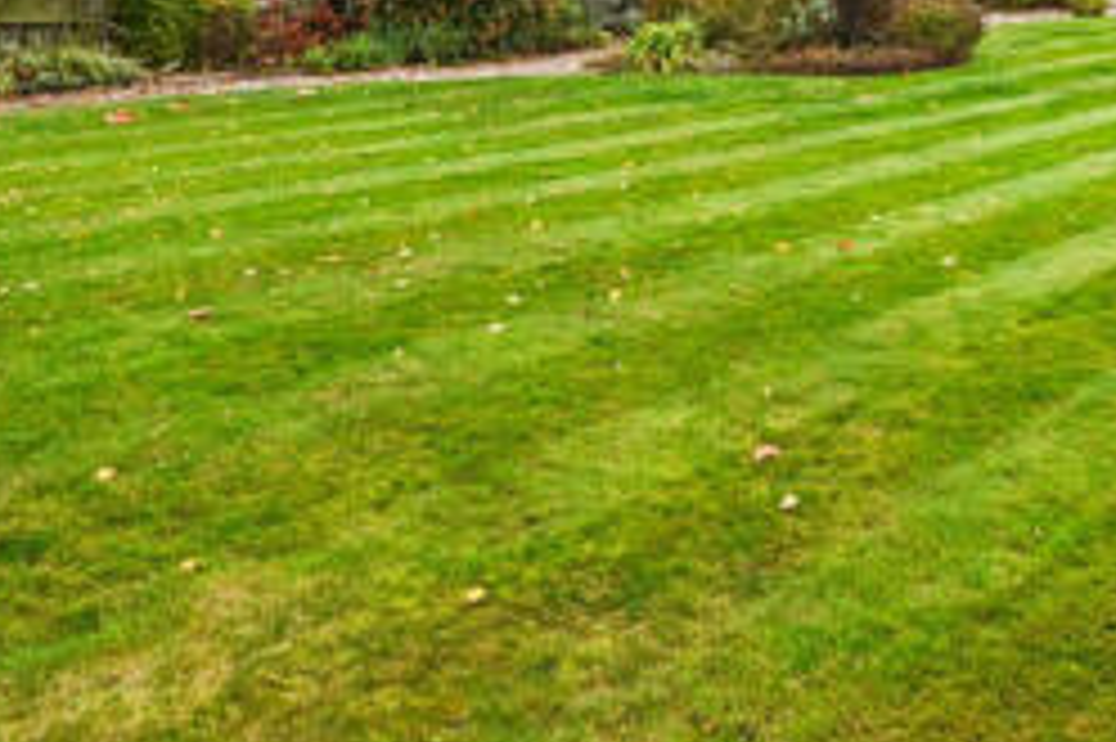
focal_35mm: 37
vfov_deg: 31.7
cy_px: -76
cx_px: 909
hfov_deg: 48.7
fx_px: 1146
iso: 500
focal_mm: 14
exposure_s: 1/40
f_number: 8
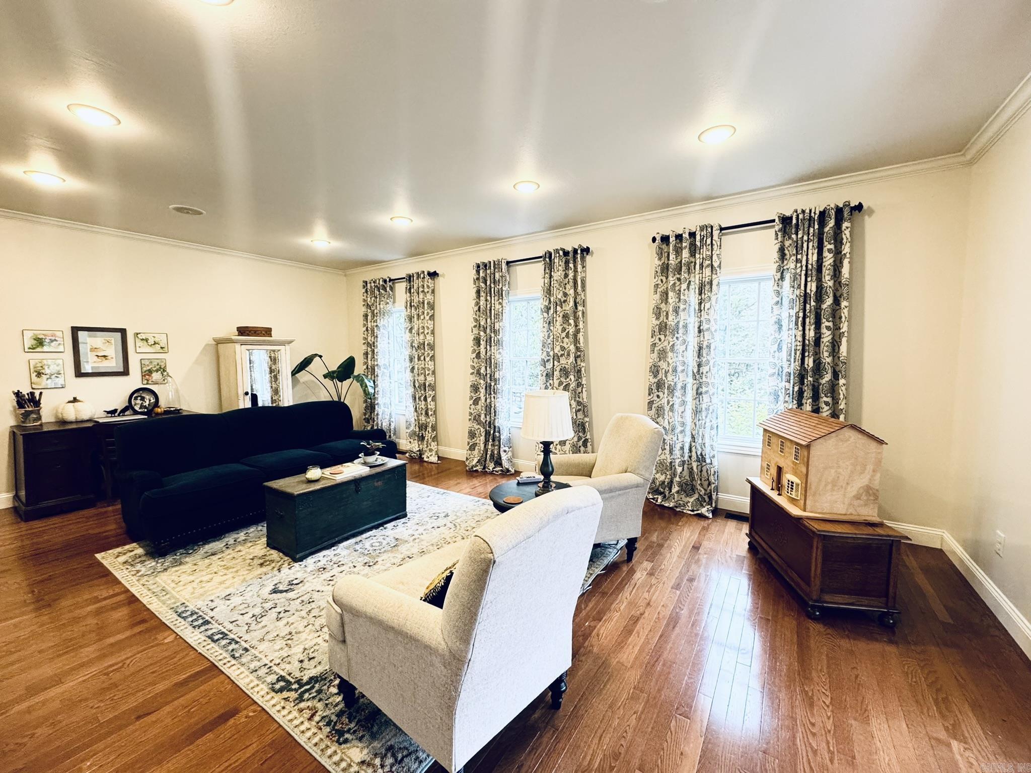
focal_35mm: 14
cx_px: 516
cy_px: 386
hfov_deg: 102.1
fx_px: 417
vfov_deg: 85.7
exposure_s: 1/60
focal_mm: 2.22
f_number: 2.2
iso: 250
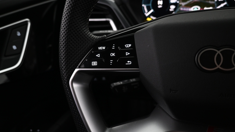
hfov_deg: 71.9
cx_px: 114
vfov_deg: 44.3
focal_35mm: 26
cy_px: 73
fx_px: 162
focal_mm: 16
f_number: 3.5
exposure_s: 1/25
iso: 1000
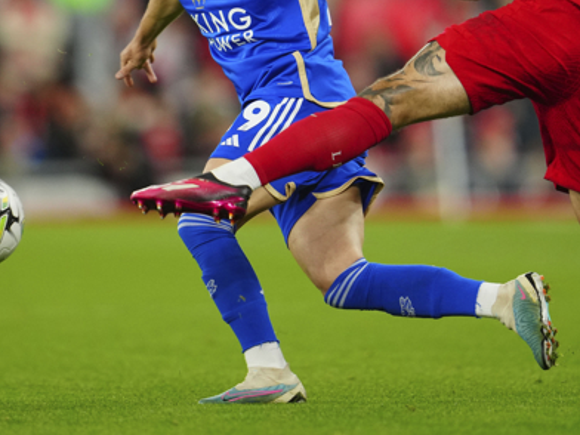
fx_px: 13136
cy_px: 51
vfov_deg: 1.9
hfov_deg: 2.5
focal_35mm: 784
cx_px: 395
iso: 2000
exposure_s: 1/1600
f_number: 2.8
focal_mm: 400
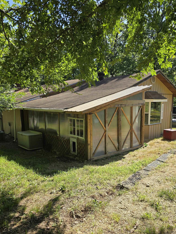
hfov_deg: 52.9
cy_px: 129
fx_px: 176
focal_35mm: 26
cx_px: 99
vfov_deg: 67.1
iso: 12
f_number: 1.7
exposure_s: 1/284
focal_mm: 6.3
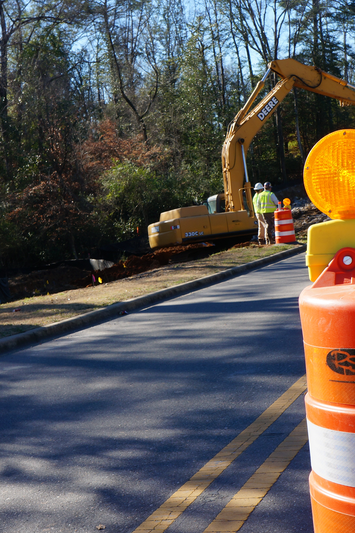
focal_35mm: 59
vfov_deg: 33.9
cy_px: 267
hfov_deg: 23.0
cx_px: 200
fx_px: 873
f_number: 11
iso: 100
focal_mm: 26
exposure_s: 1/60
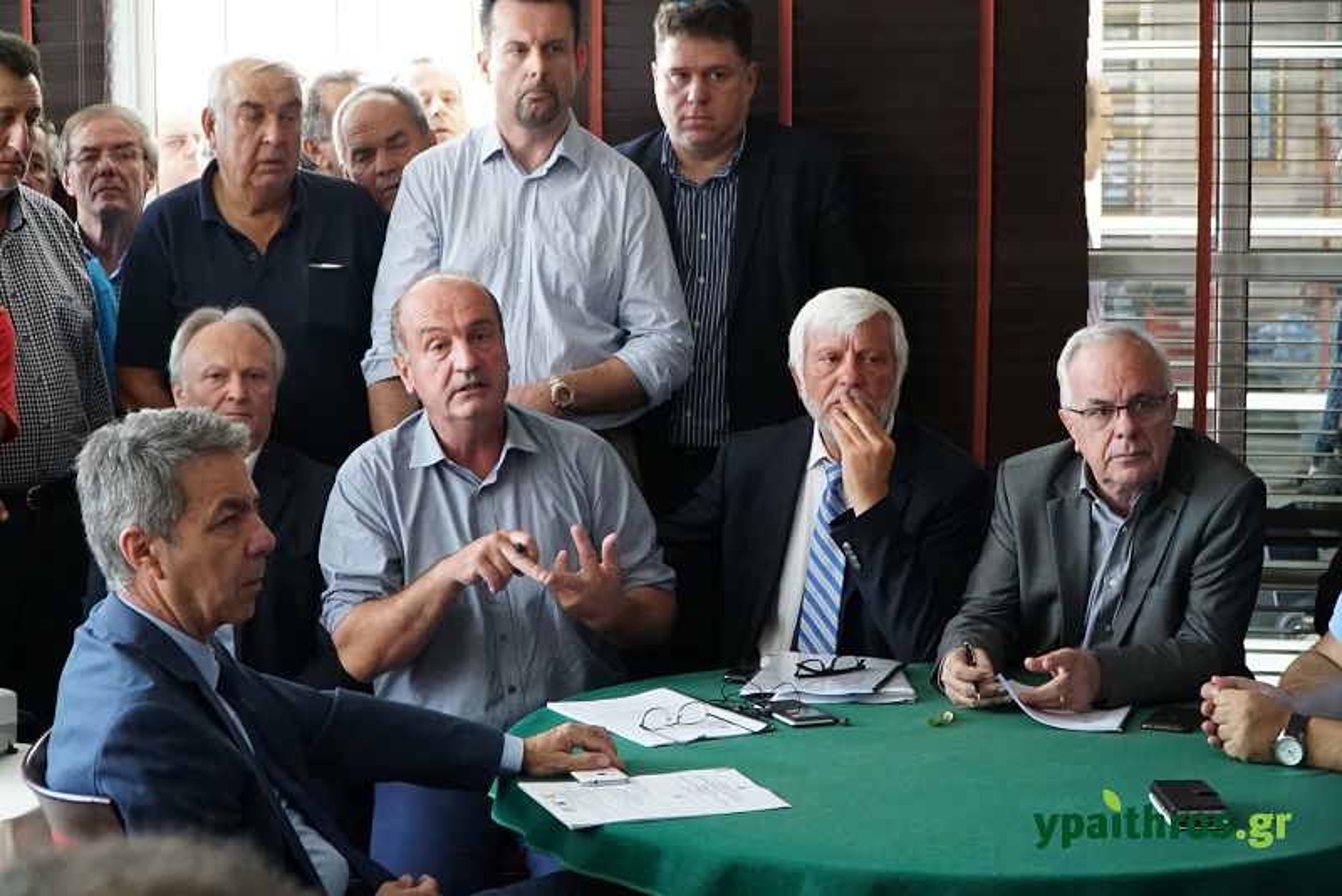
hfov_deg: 36.2
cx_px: 671
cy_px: 448
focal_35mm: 55
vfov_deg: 24.6
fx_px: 2051
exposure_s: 1/160
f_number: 4
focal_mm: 37
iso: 5000
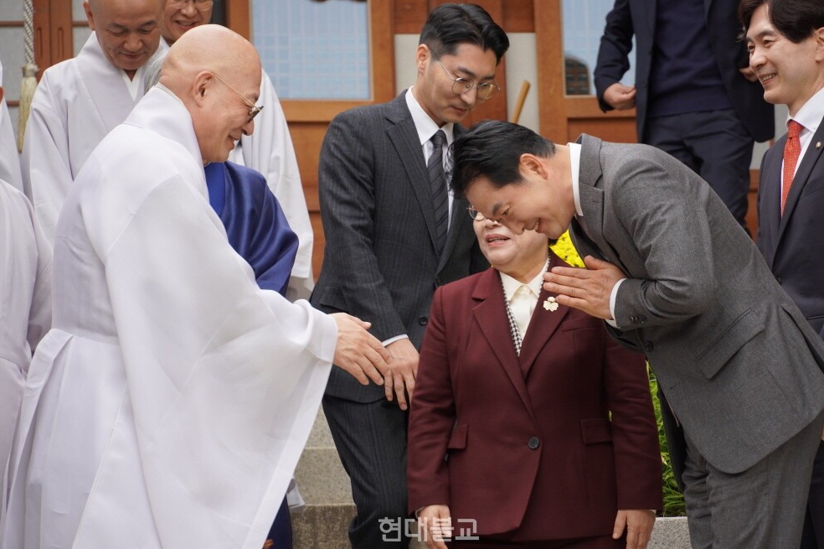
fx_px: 4290
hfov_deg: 11.0
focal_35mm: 188
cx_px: 416
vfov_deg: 7.3
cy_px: 275
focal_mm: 123
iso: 250
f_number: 5.6
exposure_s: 1/200
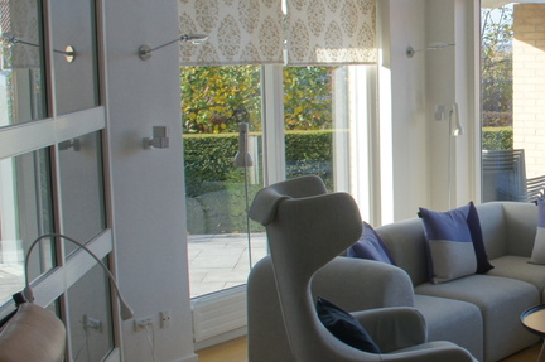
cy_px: 176
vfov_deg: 21.2
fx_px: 968
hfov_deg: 29.1
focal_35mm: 64
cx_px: 565
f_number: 10
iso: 200
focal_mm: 18
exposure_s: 1/25
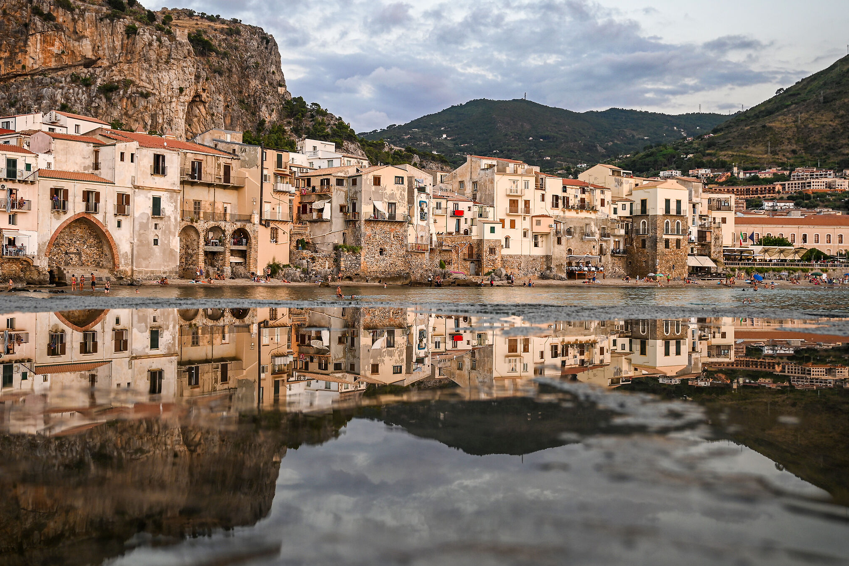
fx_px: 941
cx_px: 403
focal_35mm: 40
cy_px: 251
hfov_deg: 48.6
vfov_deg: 33.5
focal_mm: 22.5
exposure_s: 1/20
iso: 100
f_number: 5
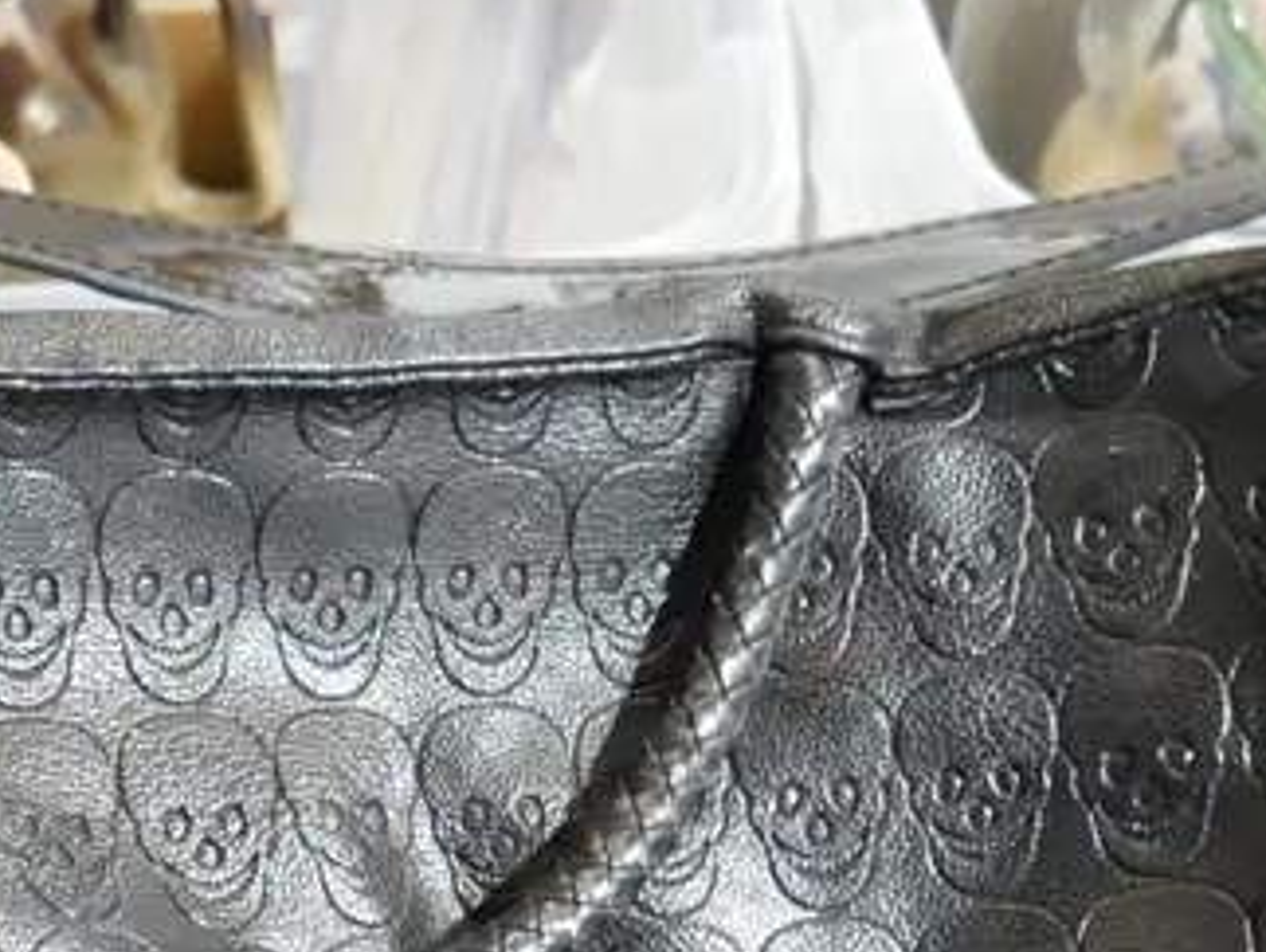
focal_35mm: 95
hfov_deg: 19.6
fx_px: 3478
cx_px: -176
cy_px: 1334
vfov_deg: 14.7
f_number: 3.6
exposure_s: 1/60
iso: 1600
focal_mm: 15
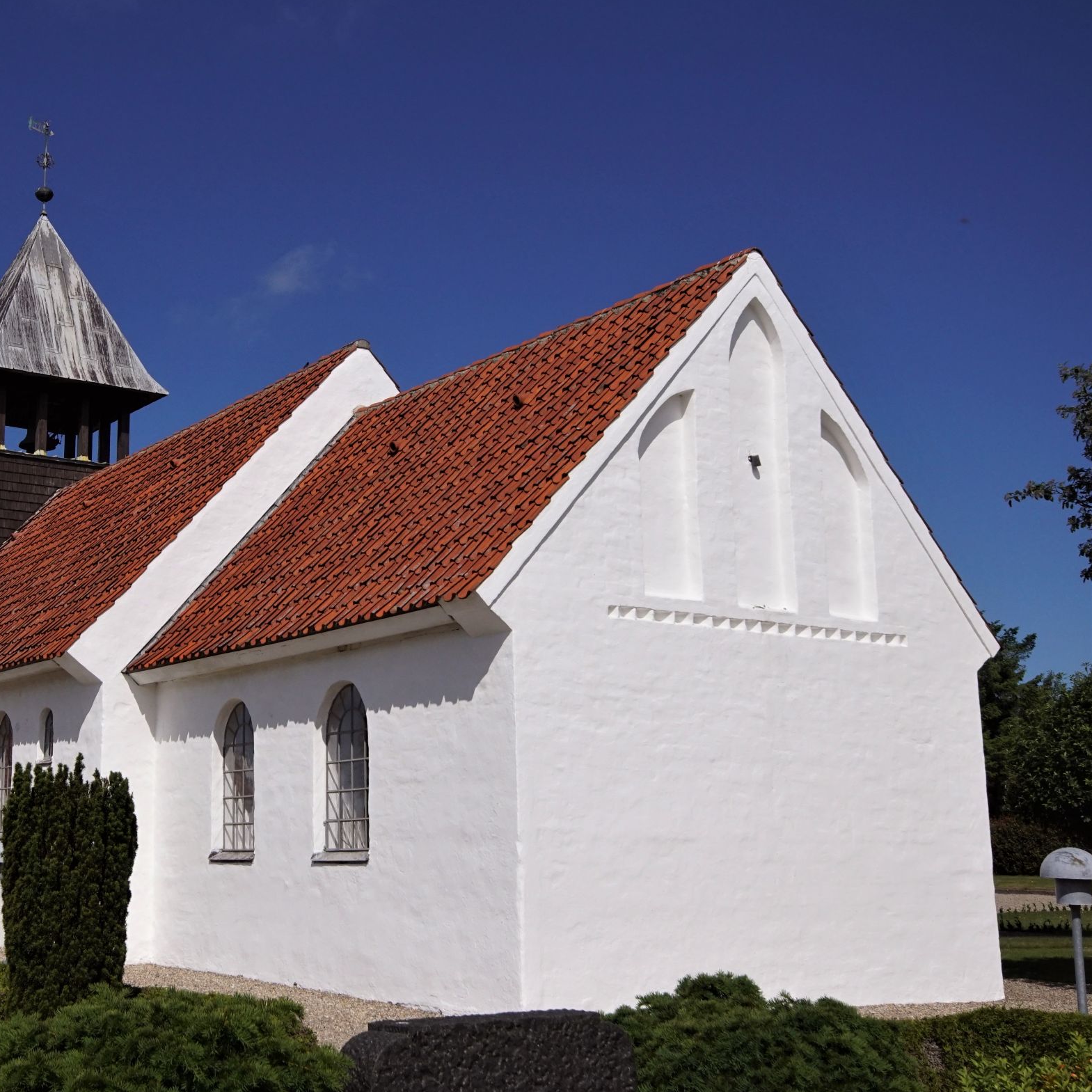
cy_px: 541
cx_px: 261
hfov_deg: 41.5
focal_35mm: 39
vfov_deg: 42.8
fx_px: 1392
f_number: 10
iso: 400
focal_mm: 20
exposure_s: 1/1600
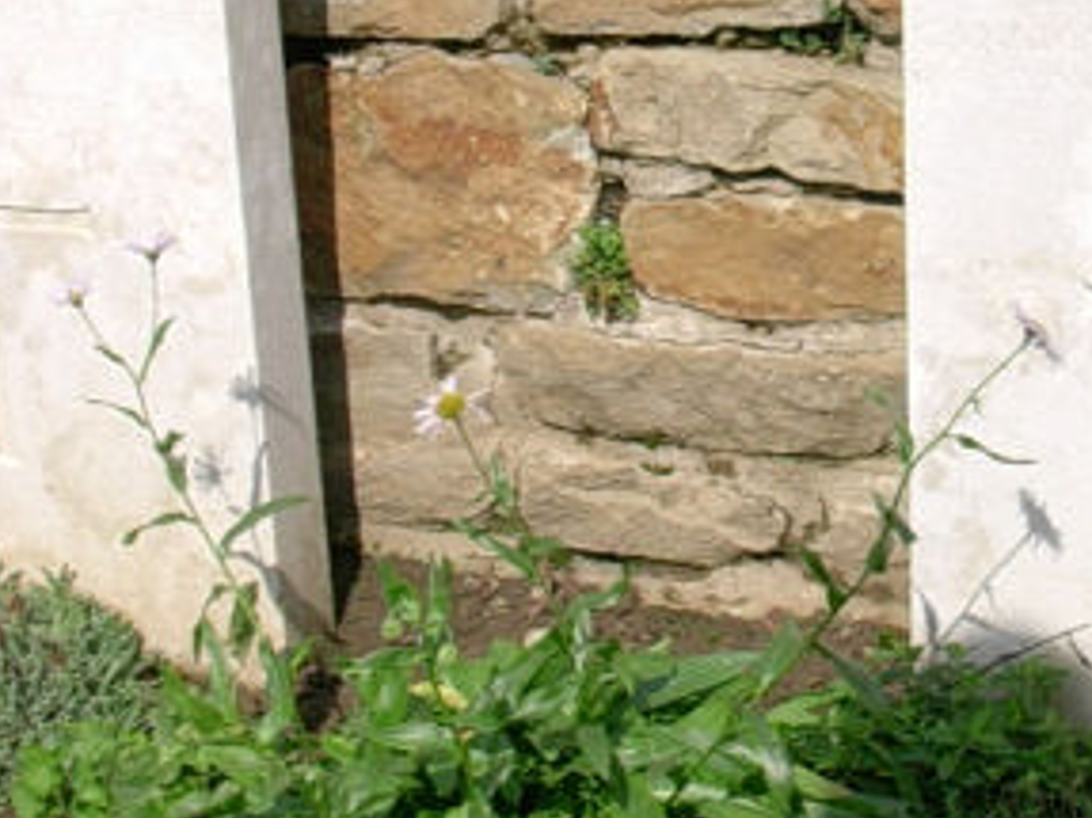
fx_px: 2964
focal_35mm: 94
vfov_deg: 15.6
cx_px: 909
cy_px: 141
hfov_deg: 20.6
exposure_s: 1/443
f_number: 5.8
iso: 70
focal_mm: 6.7
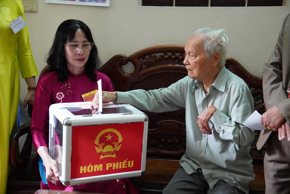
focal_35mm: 50
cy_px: 97
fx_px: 399
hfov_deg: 40.0
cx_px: 145
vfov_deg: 27.3
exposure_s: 1/250
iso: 4000
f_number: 2.8
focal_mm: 33
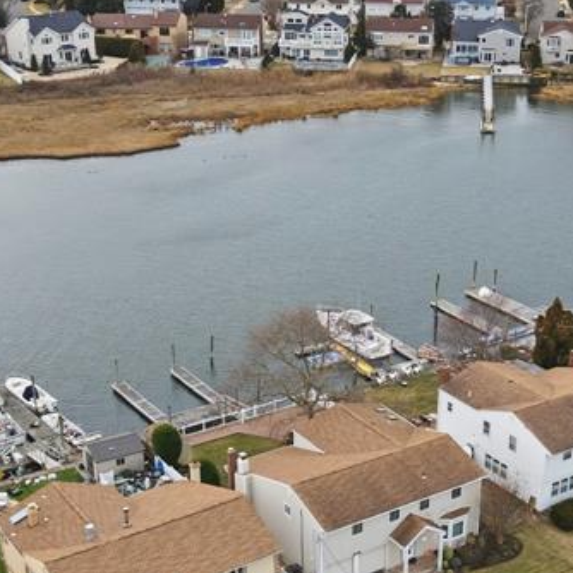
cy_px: 407
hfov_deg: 26.4
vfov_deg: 26.3
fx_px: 1217
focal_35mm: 65
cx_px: 338
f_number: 1.8
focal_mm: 8.7
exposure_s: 1/3000
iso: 170
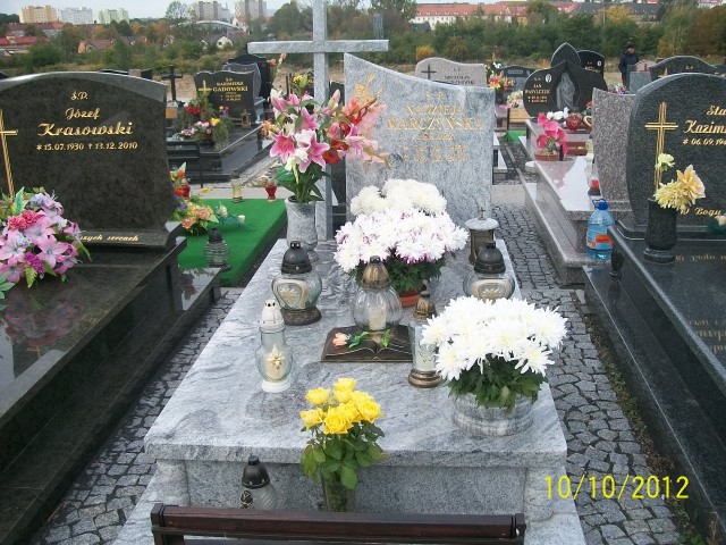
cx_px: 363
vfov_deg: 39.7
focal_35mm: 36
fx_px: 755
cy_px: 272
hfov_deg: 51.4
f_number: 2.7
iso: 80
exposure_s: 1/640
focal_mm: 6
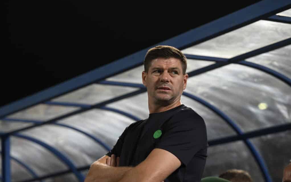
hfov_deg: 15.7
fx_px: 1055
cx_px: 146
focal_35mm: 133
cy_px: 93
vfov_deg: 9.9
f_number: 4.5
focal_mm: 130
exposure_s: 1/1250
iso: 1600
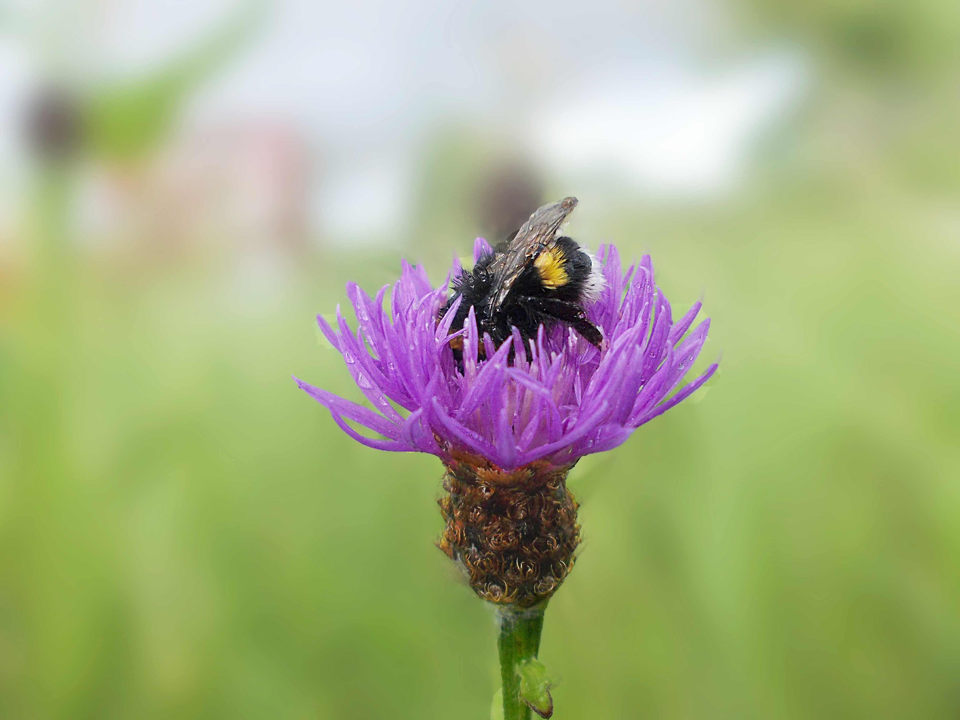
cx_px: 480
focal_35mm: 28
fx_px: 777
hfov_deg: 63.4
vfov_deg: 49.7
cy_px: 360
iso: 80
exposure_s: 1/100
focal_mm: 4
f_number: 2.7
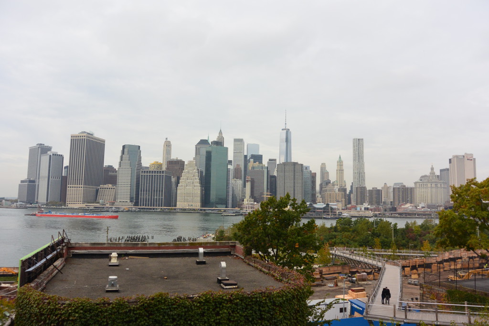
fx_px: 367
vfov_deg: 47.9
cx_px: 244
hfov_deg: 67.4
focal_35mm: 27
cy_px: 163
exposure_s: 1/800
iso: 160
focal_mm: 10
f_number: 5
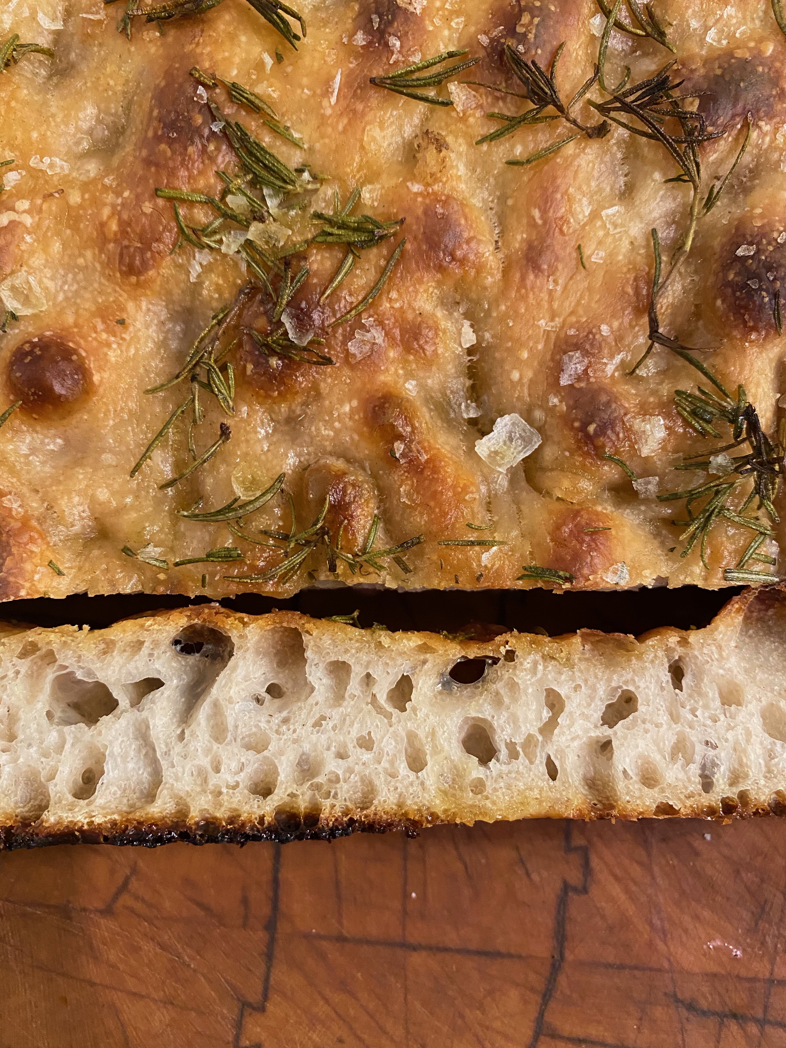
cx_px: 393
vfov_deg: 67.3
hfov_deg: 53.1
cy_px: 524
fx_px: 787
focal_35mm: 26
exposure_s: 1/60
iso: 320
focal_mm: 4.25
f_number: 1.8
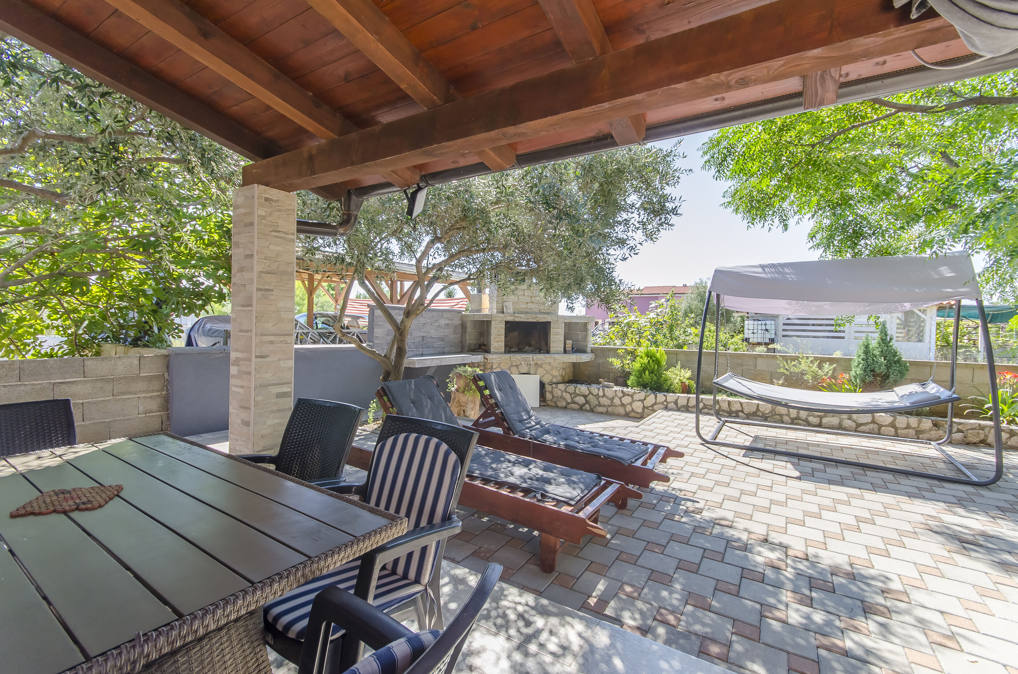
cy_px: 337
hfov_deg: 100.5
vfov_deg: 77.1
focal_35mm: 15
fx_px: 423
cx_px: 509
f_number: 7.1
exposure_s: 1/200
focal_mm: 10
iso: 200
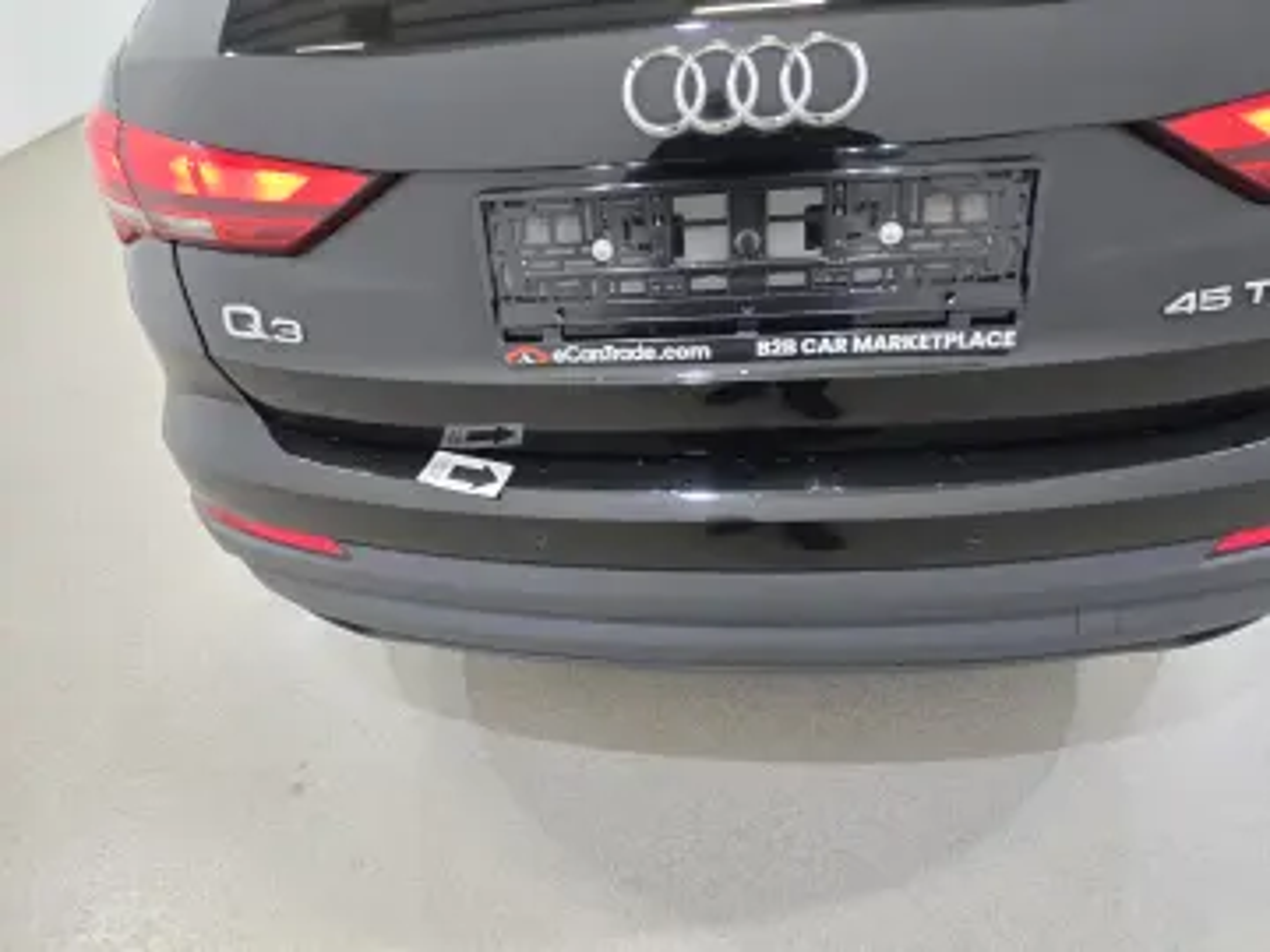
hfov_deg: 73.9
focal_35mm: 23
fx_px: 844
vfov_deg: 58.9
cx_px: 635
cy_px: 476
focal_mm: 6.3
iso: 500
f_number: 1.7
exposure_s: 1/100
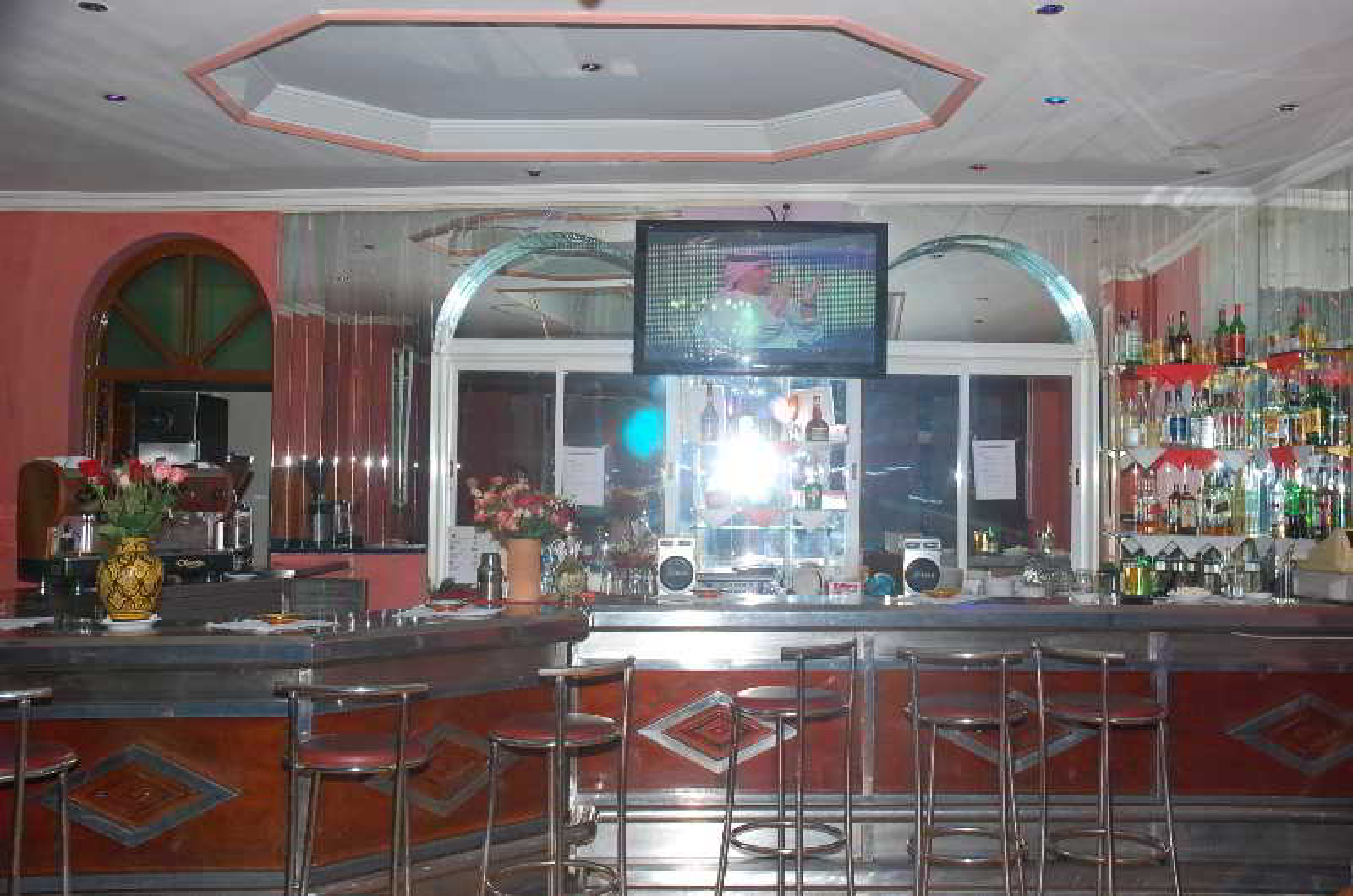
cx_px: 676
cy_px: 448
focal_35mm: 36
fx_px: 1350
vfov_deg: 36.7
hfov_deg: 53.2
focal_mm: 24
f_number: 5.6
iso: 400
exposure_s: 1/60
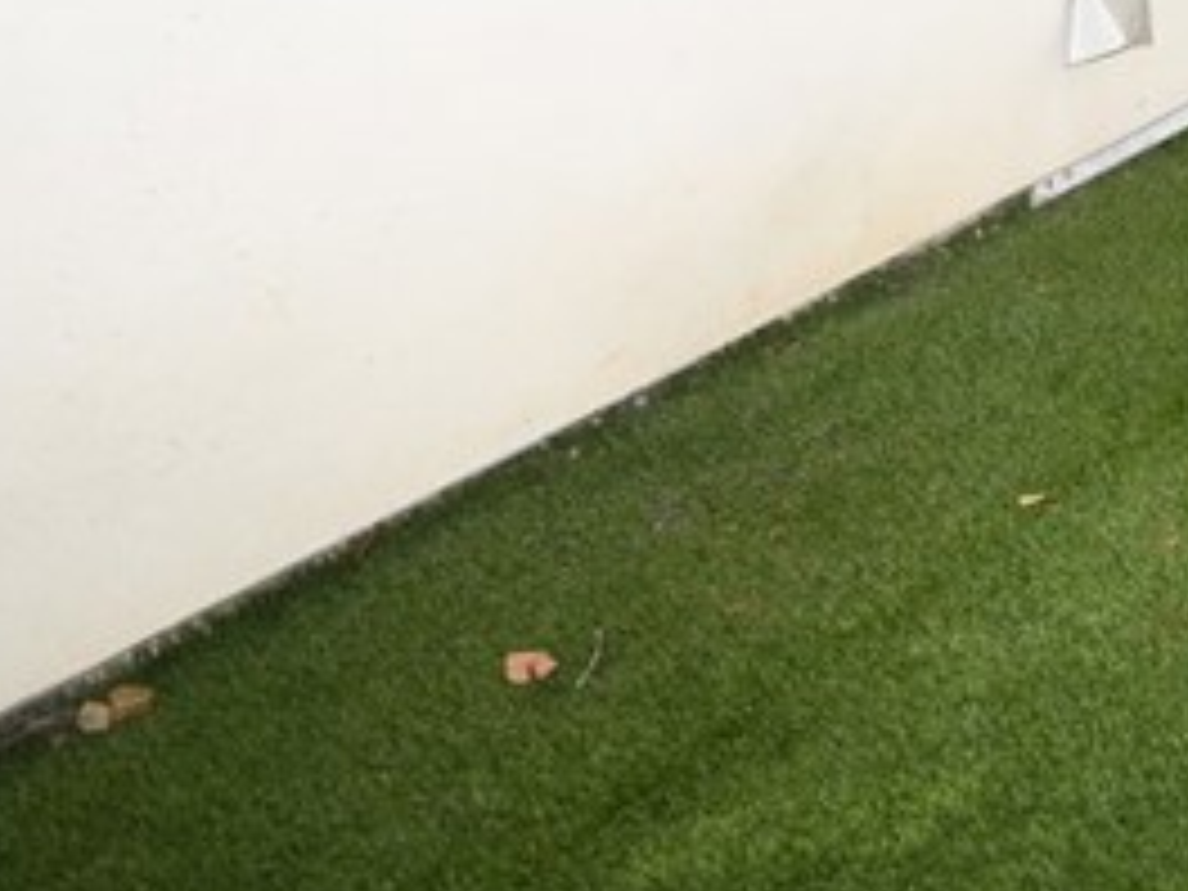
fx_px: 1922
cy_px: -358
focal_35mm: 56
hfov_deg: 27.3
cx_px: 1634
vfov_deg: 22.5
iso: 100
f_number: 8
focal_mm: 10
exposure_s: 1/250
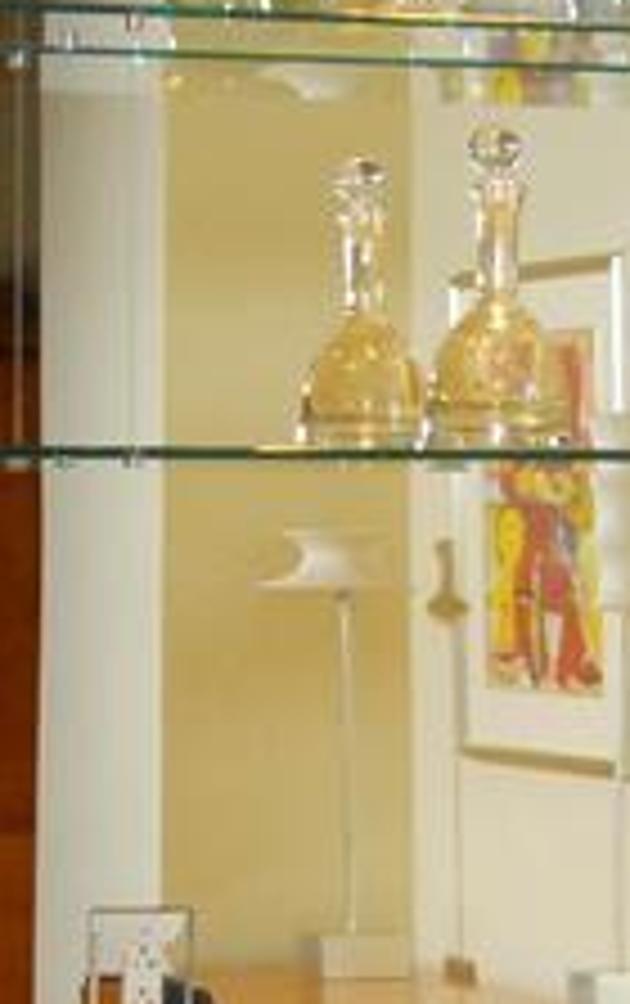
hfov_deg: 7.3
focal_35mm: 178
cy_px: 914
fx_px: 4874
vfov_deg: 11.7
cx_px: 740
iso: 640
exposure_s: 1/60
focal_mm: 24
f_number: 8
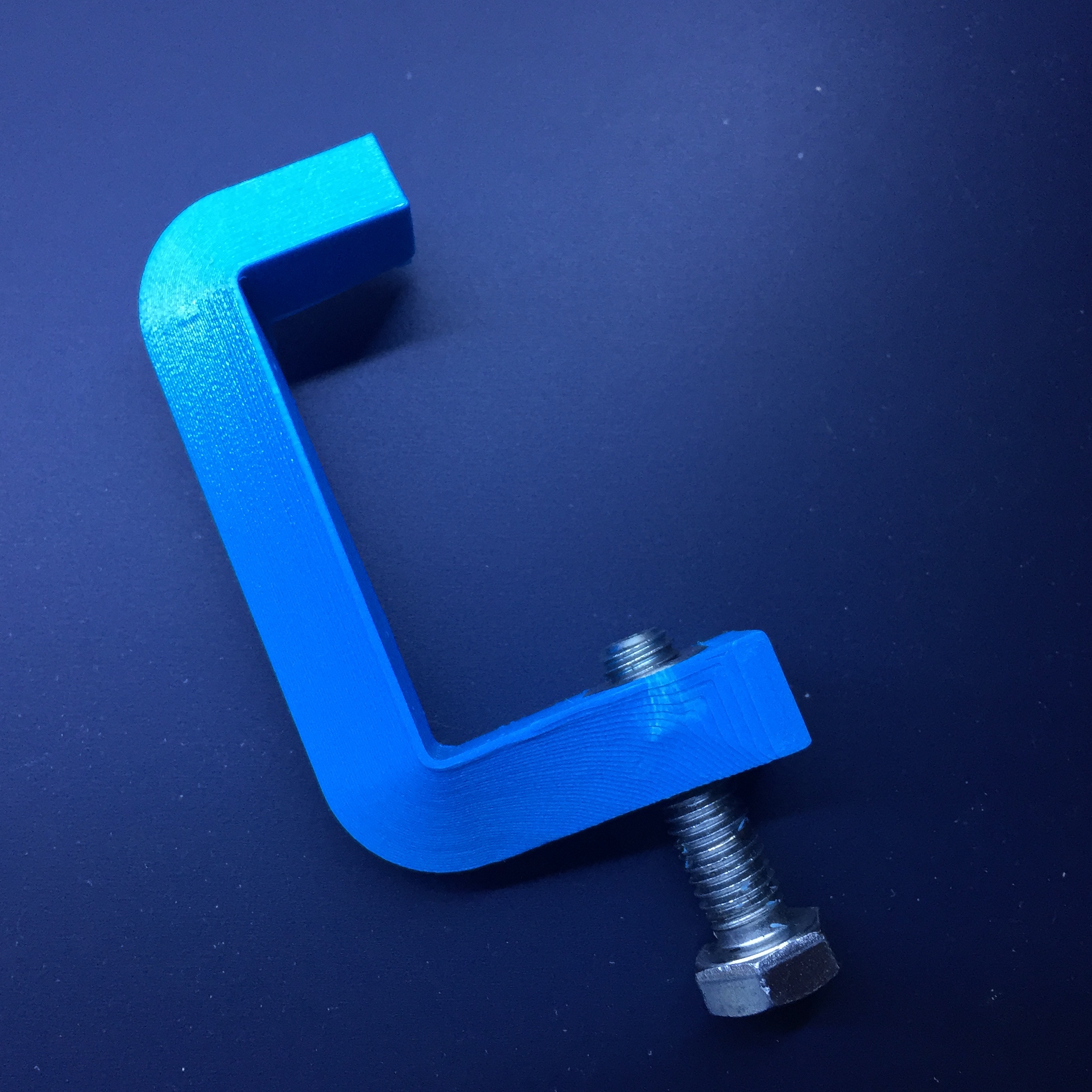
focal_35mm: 35
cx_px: 488
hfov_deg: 47.1
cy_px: 553
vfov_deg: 47.2
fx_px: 1249
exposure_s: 1/33
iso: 100
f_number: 2.2
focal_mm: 4.15
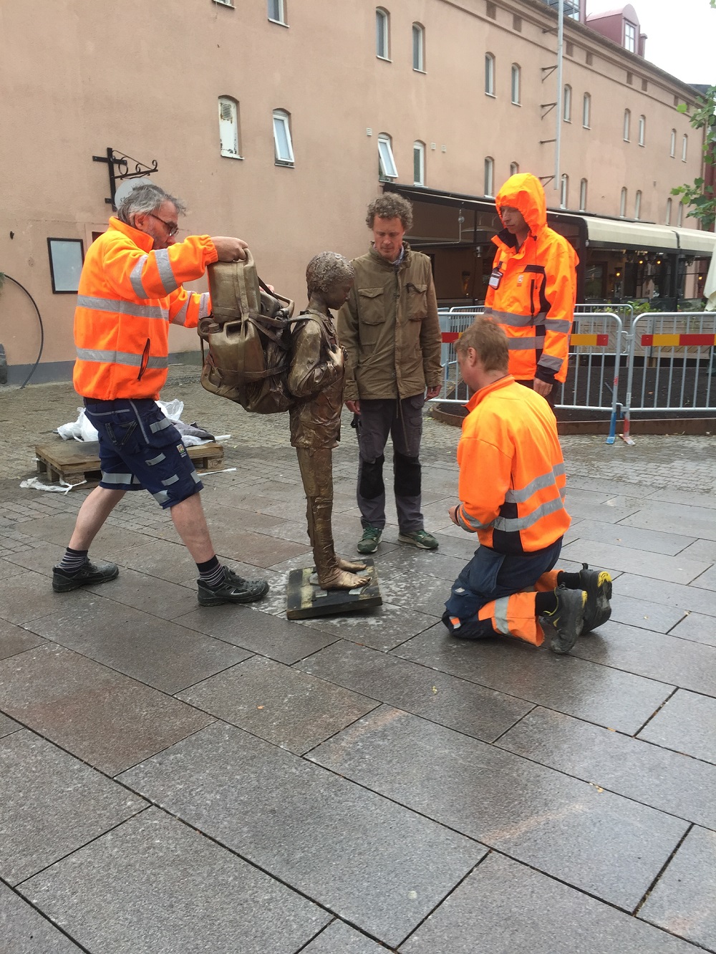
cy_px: 477
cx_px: 358
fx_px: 799
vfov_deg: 61.6
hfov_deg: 48.3
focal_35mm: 29
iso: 32
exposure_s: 1/50
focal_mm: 4.15
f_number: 2.2
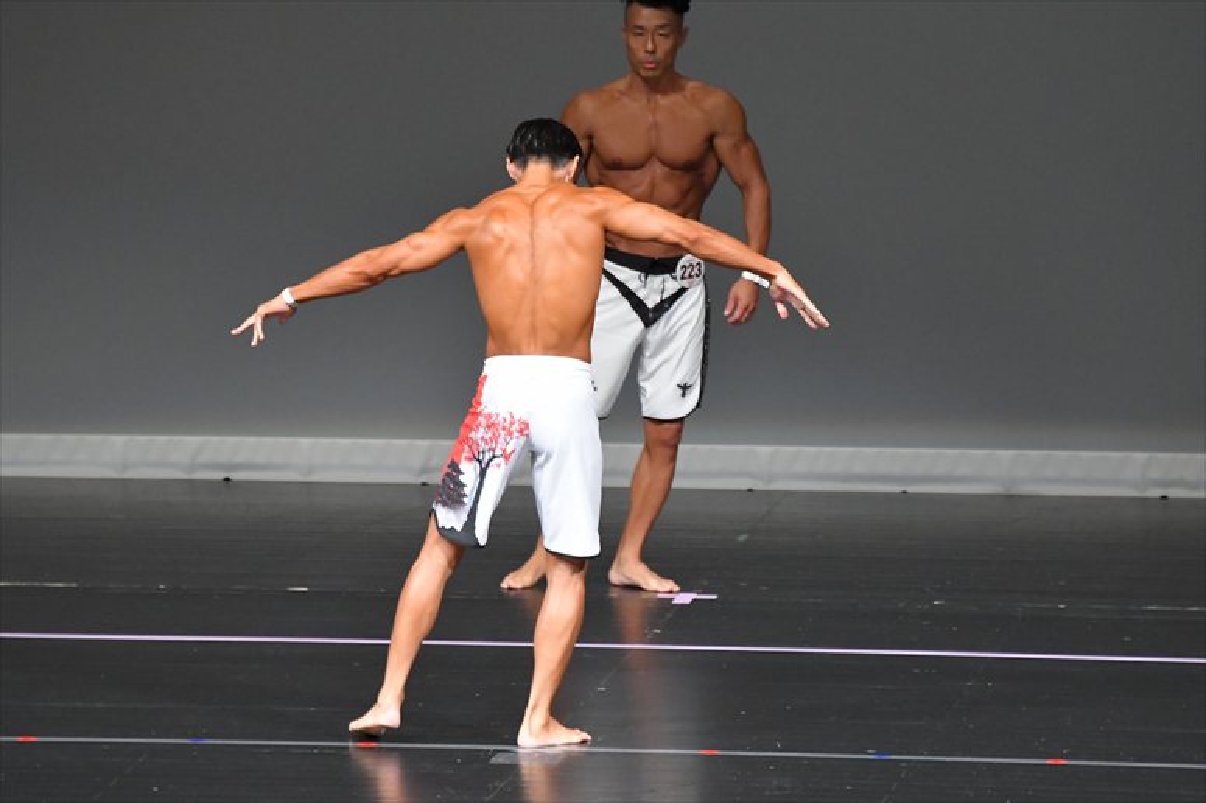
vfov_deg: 4.0
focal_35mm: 345
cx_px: 603
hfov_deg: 6.0
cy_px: 402
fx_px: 11552
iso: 5000
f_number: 5.6
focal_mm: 230
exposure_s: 1/400
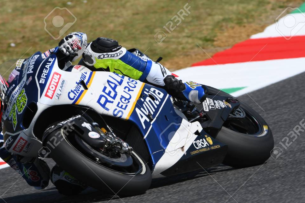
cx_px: 115
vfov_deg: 1.6
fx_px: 7173
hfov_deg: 2.4
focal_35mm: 847
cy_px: 126
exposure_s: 1/1250
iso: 250
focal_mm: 420
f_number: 8
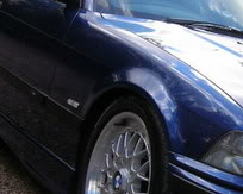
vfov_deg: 14.8
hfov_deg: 18.0
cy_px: 105
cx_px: 238
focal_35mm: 104
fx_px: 748
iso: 50
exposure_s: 1/58.6
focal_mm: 5.7
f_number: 4.9
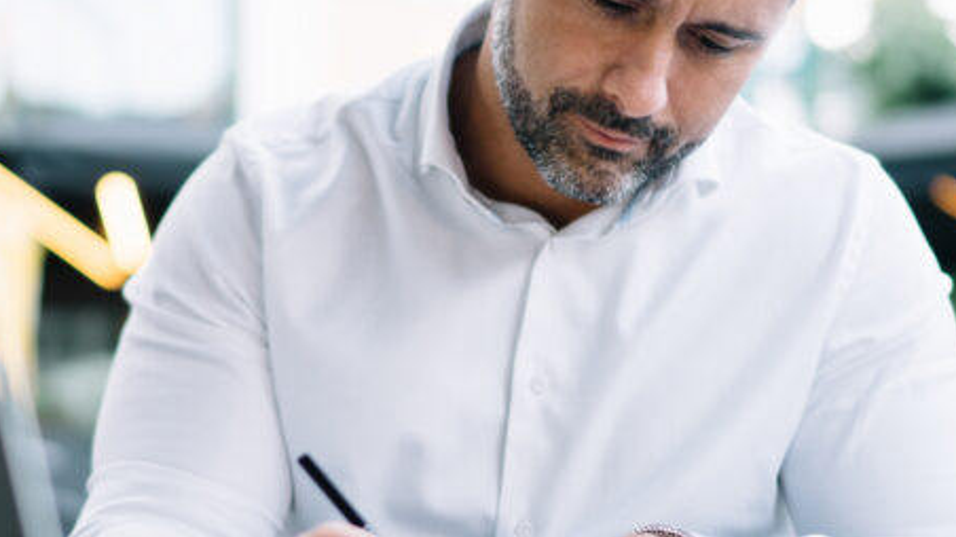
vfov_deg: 14.6
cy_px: 278
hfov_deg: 25.5
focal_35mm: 83
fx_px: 2103
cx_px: 362
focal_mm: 35
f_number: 1.4
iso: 400
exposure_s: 1/400
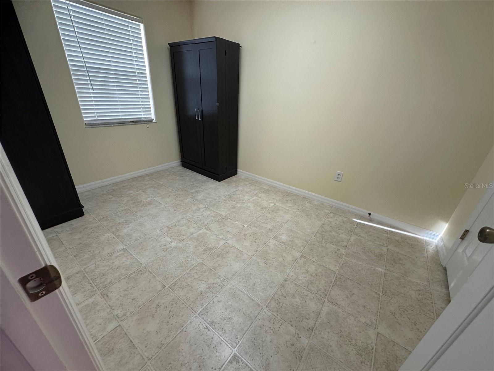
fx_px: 200
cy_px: 186
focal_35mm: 14
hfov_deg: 102.1
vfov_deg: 85.7
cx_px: 247
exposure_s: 1/120
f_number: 2.2
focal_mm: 2.22
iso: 125
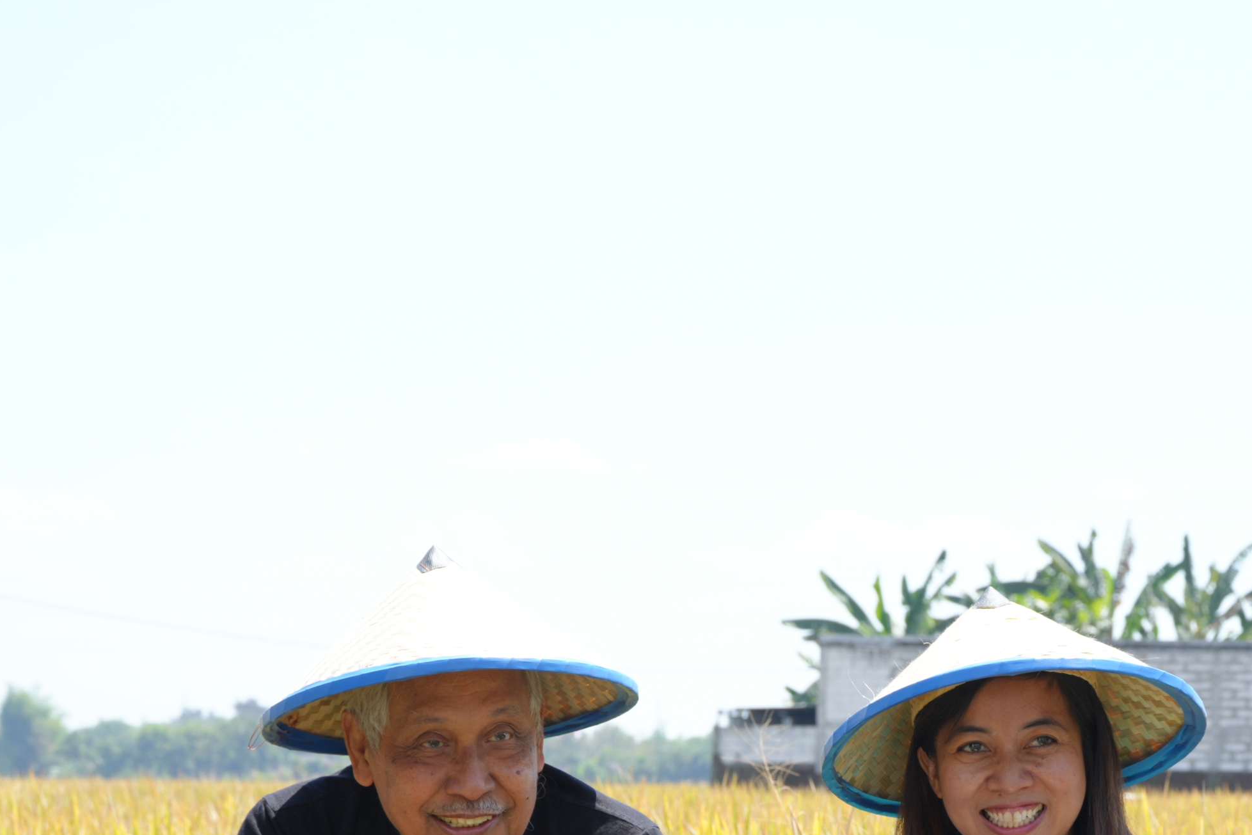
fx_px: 2539
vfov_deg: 18.1
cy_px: 889
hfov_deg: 27.6
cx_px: 816
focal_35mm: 73
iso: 100
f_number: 5
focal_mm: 31
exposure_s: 1/250
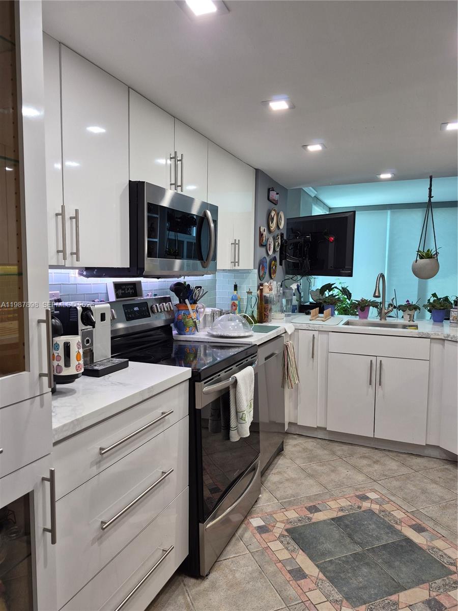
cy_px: 306
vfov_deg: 73.9
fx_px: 406
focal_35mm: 23
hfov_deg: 58.9
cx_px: 229
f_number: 1.8
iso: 125
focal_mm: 5.4
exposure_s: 1/120
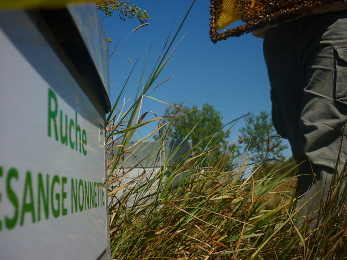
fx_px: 331
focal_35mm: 33
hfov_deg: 55.4
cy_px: 130
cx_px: 174
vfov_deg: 42.9
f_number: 8
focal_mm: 5.5
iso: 80
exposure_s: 1/320
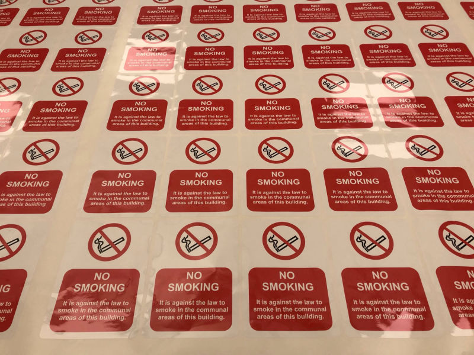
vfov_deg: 49.7
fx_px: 383
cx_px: 237
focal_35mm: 28
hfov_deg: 63.4
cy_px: 178
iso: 20
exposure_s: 1/157
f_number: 1.8
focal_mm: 3.99
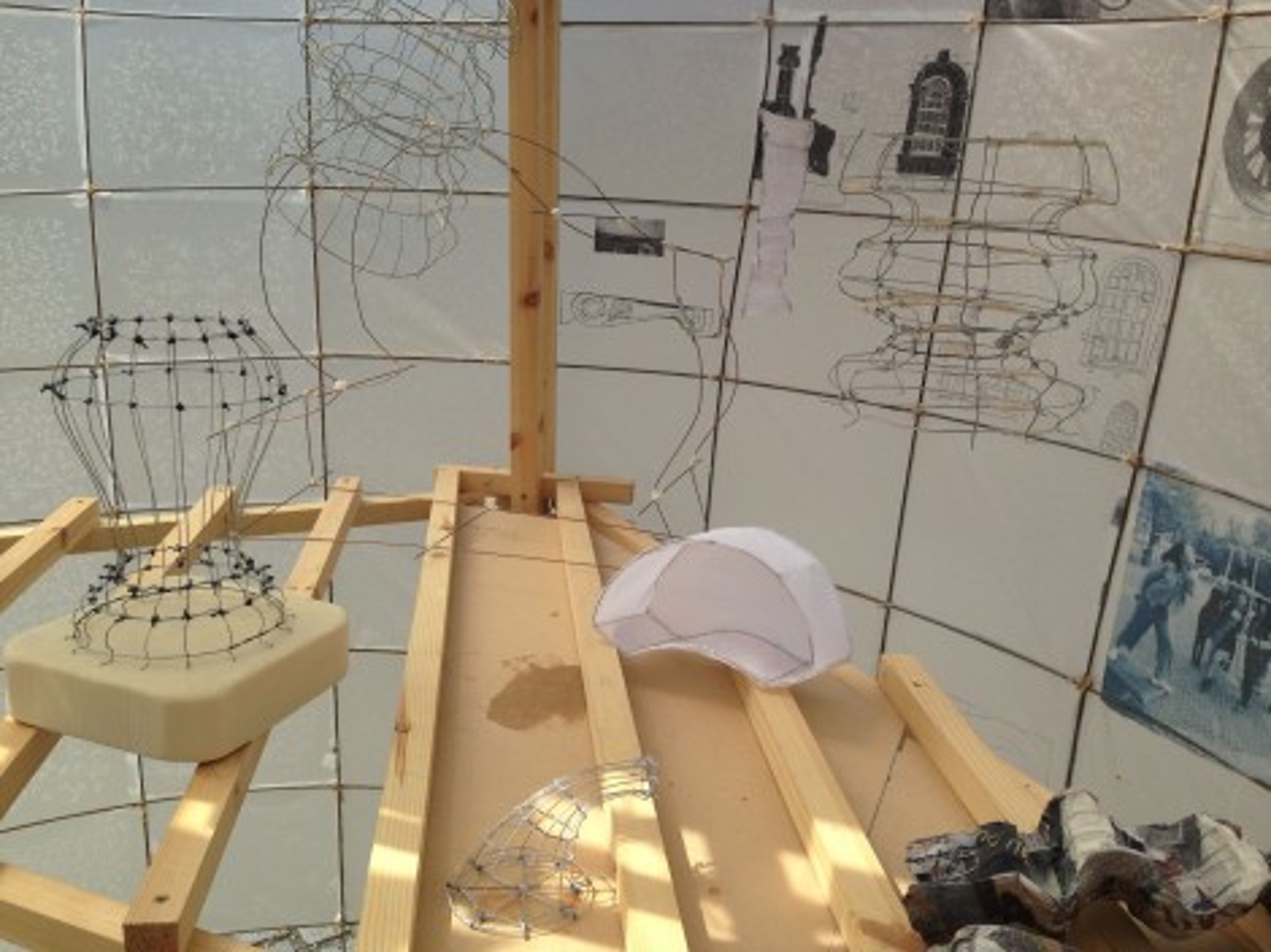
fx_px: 1211
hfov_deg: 55.4
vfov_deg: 42.9
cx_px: 636
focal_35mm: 33
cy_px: 476
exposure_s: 1/1938
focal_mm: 4.12
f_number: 2.4
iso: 50
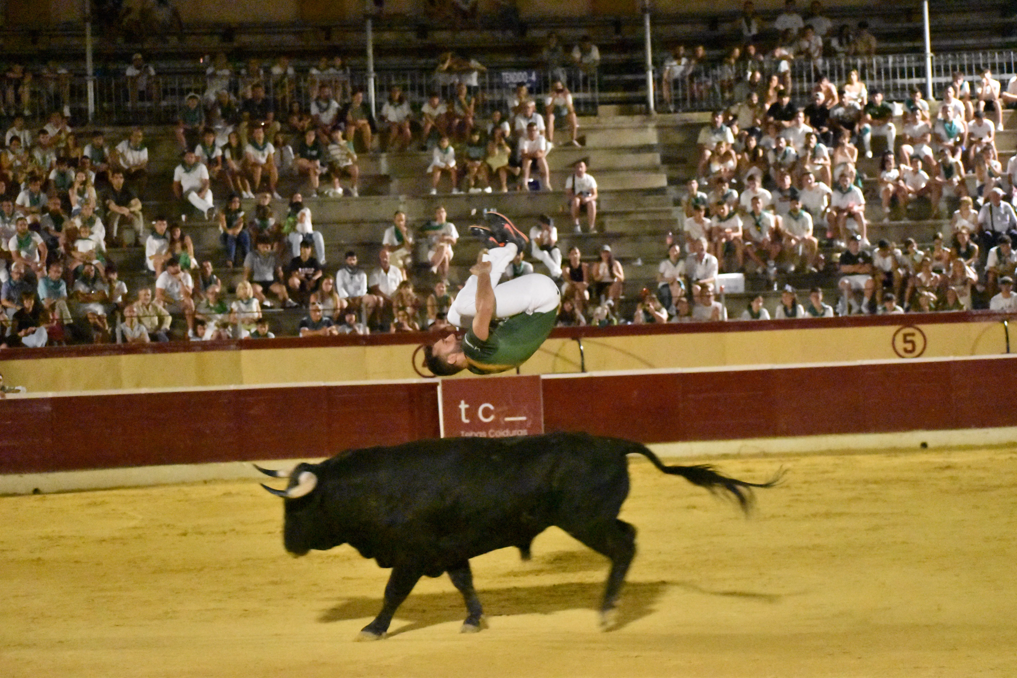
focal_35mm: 108
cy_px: 339
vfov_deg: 12.7
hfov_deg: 18.9
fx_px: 3051
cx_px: 508
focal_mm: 72
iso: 25600
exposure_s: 1/400
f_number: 4.8
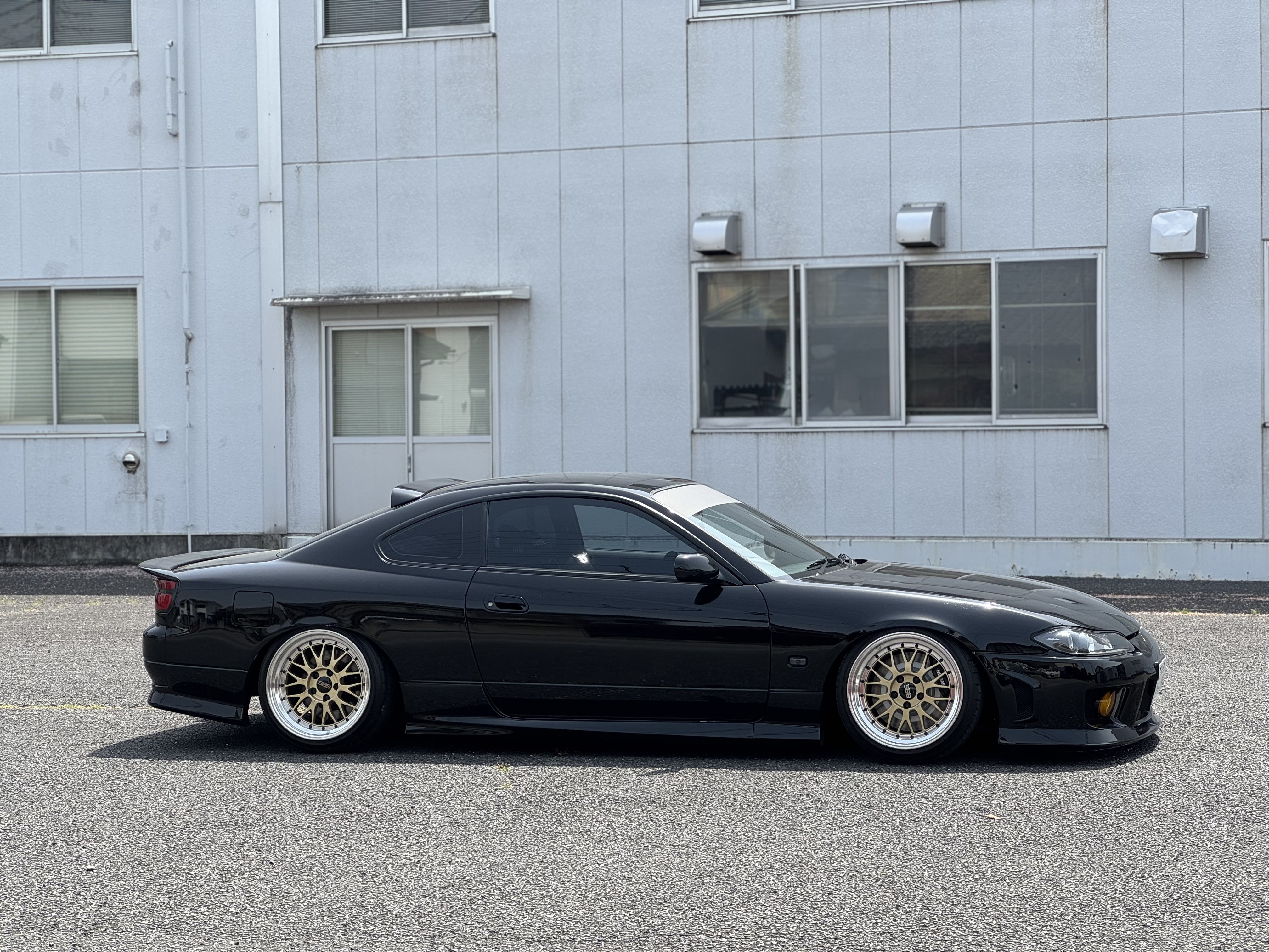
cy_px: 476
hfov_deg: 25.3
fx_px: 2823
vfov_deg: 19.1
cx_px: 634
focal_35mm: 77
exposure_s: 1/463
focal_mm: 9
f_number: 2.8
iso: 25
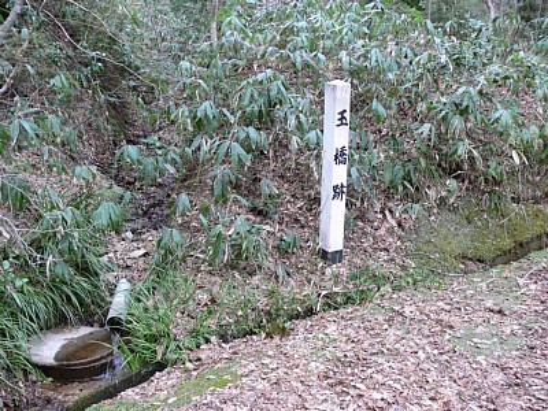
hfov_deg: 52.6
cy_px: 206
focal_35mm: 35
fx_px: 554
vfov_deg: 40.7
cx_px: 274
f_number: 2.8
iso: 80
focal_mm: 7.4
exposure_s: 1/50
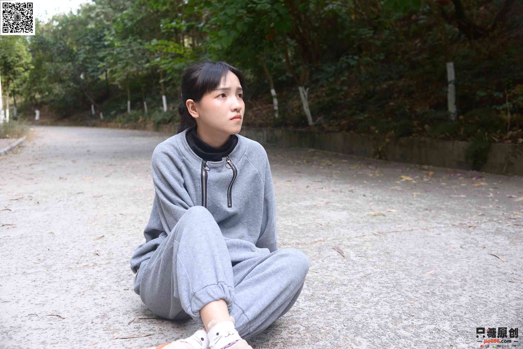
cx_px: 262
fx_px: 509
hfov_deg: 54.4
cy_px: 174
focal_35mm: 35
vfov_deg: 37.9
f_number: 5.6
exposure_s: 1/125
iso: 320
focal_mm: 35
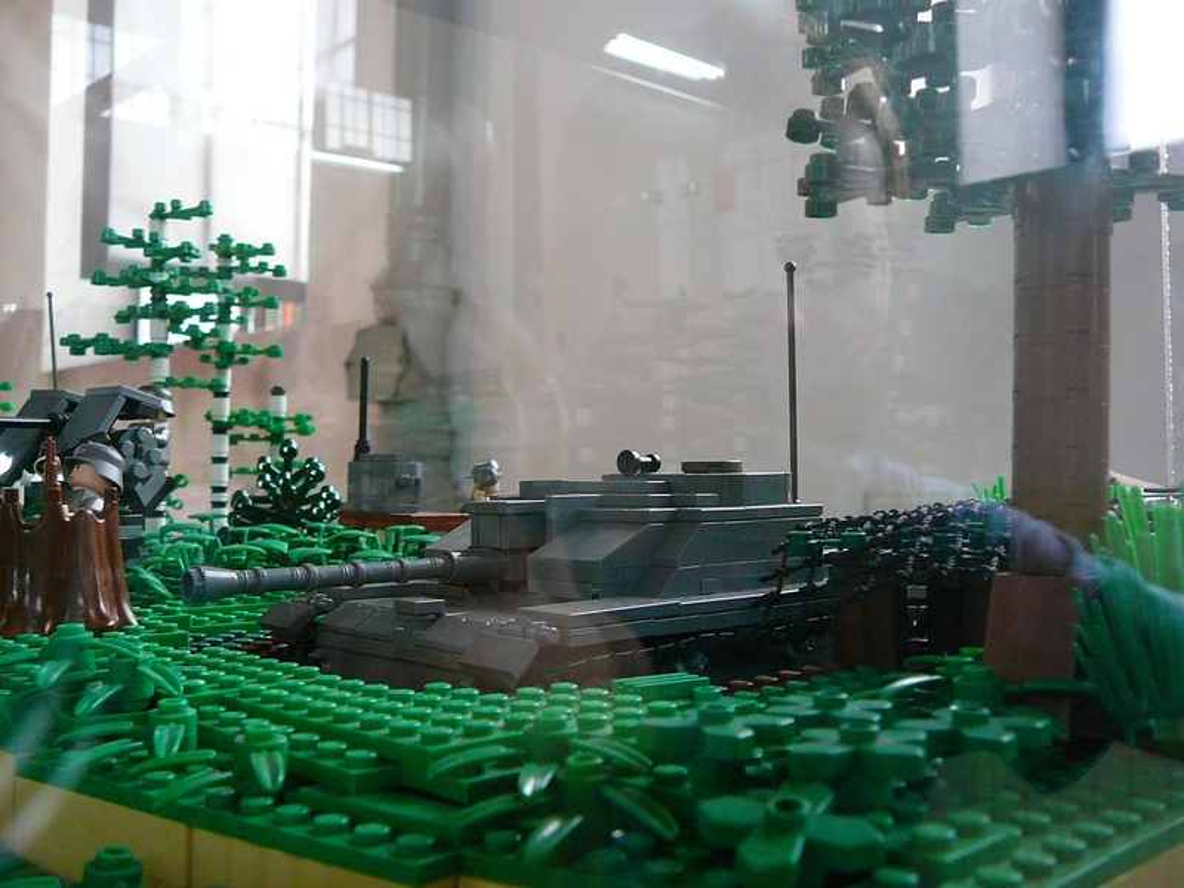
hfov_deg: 52.6
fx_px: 1197
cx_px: 592
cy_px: 444
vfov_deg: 40.7
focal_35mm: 35
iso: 200
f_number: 2.8
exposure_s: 1/8
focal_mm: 5.2
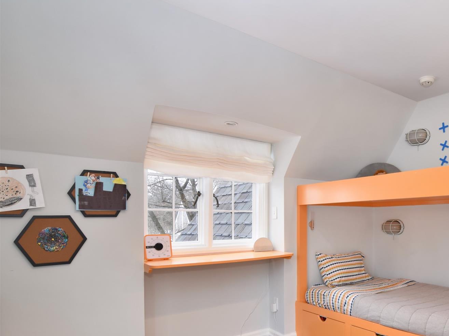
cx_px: 350
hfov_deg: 64.6
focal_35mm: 25
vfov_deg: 54.4
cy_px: 219
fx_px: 321
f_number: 8
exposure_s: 1/80
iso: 640
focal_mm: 11
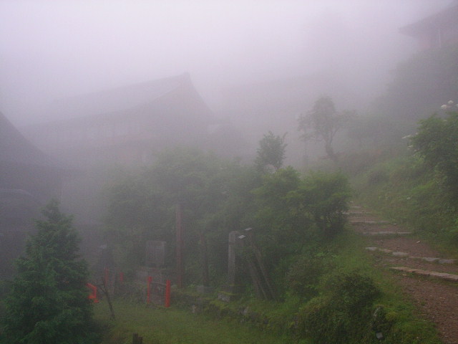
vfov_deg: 38.7
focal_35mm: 37
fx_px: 490
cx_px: 229
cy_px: 172
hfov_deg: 50.1
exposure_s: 1/100
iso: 100
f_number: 2.8
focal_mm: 5.7
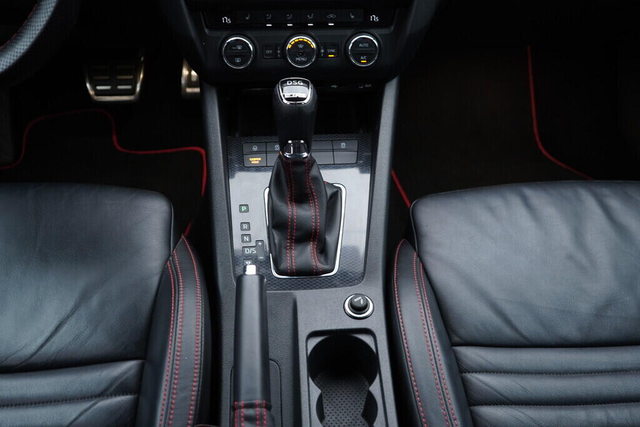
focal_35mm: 36
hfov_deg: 53.1
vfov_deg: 36.9
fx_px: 640
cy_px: 214
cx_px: 320
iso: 200
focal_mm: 24
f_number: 2.8
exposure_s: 1/40
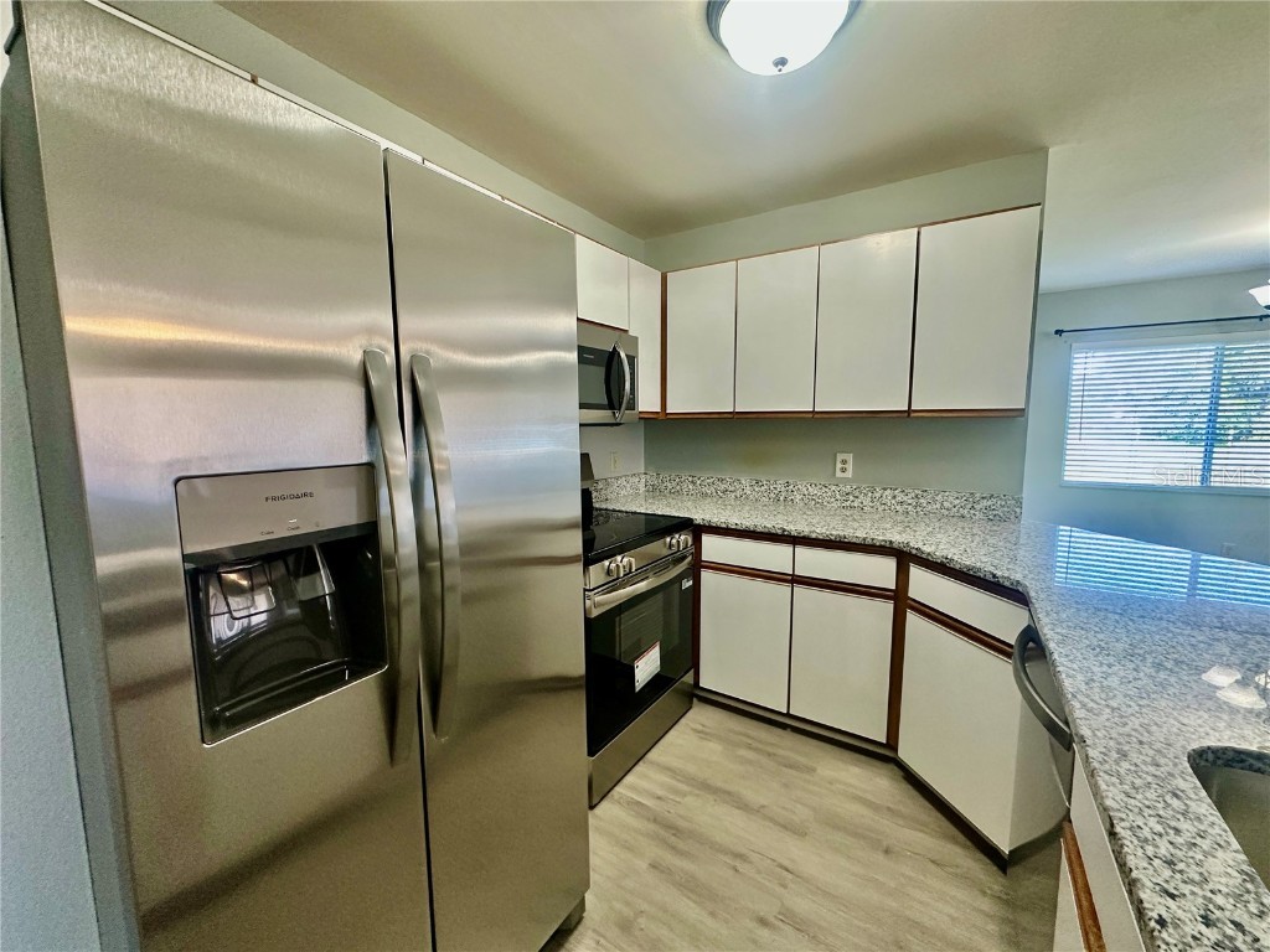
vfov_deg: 85.7
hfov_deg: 102.1
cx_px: 635
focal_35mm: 14
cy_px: 476
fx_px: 514
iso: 320
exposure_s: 1/120
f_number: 2.2
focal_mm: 2.22
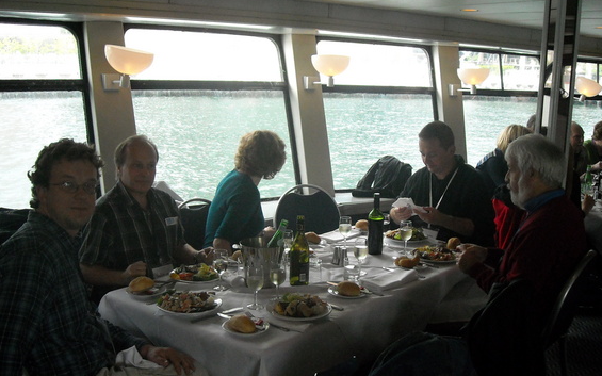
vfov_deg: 30.5
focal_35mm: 42
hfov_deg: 47.2
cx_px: 288
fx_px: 689
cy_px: 214
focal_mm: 5.7
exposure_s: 1/154
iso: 417
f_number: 2.8
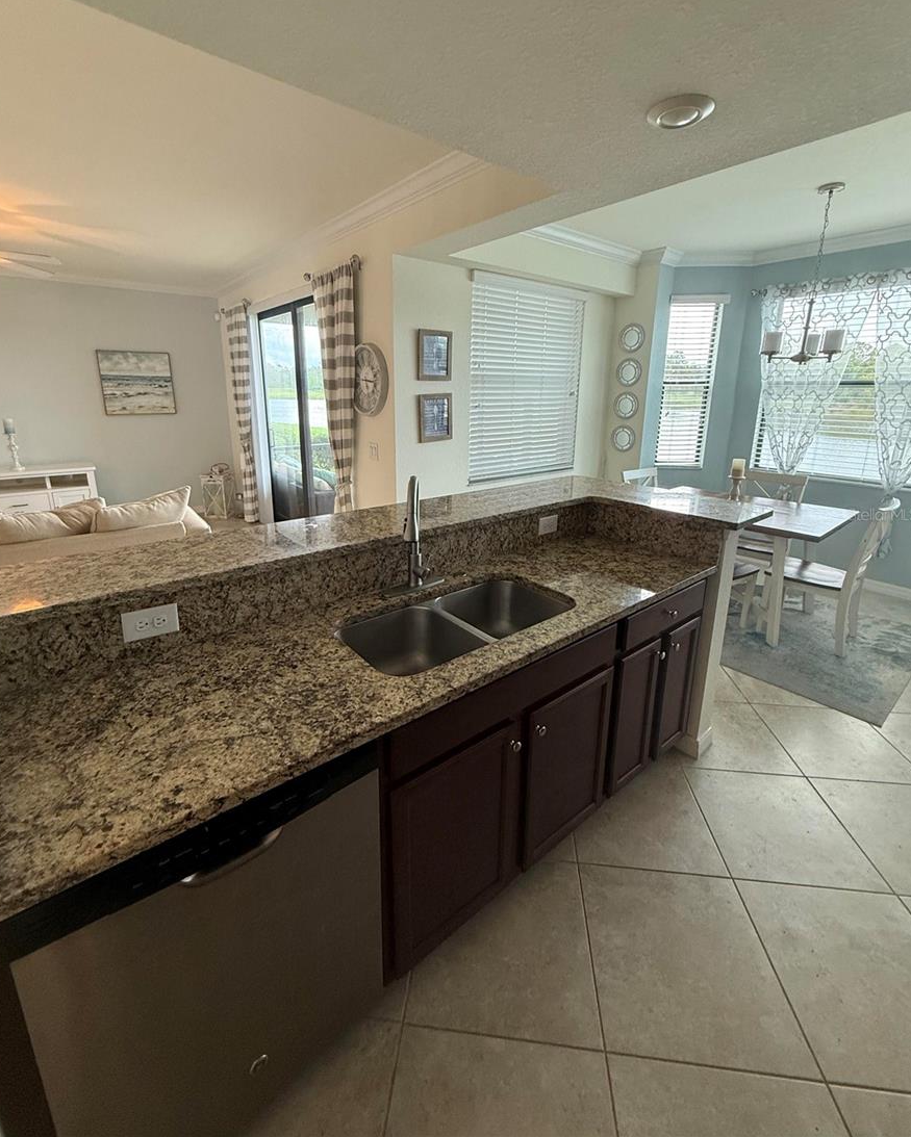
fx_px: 505
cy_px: 514
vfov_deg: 96.5
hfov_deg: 84.1
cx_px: 453
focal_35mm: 15
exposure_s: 1/120
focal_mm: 2.22
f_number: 2.2
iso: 250
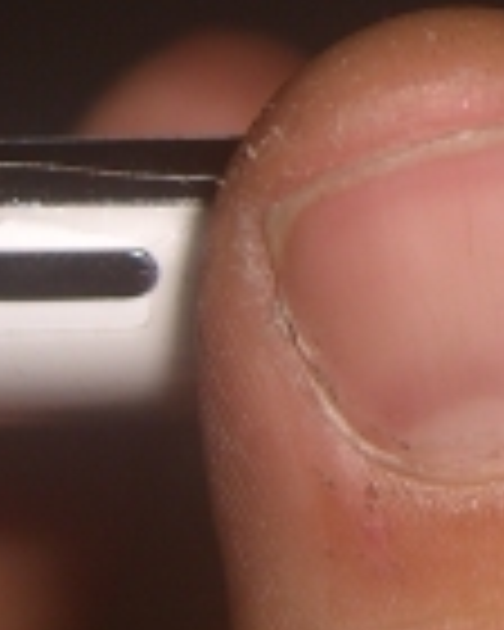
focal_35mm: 169
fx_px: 3151
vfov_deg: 11.4
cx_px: 612
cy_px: 166
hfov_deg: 9.0
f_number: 2.8
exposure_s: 1/60
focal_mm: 7.9
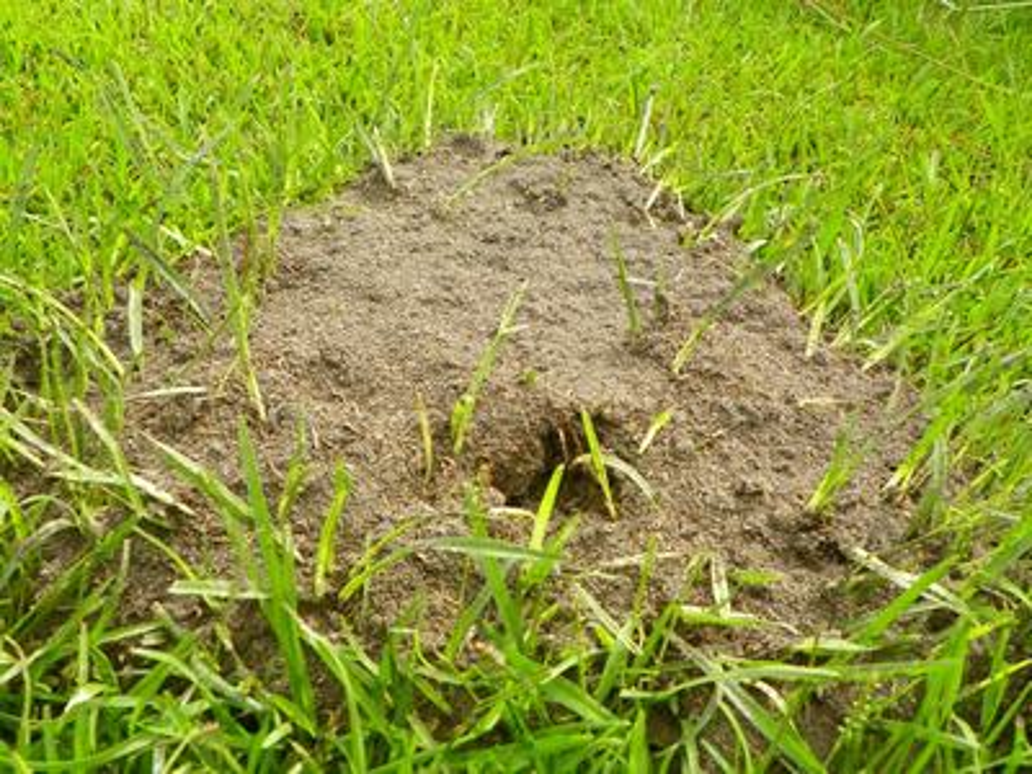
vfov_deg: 33.6
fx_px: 1282
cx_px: 516
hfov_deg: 43.9
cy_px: 387
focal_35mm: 43
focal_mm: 7.6
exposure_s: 1/160
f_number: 3.5
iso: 64
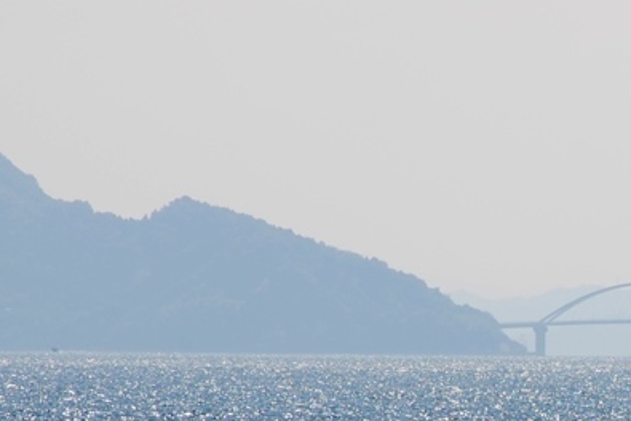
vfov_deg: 1.8
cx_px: 759
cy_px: 541
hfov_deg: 2.6
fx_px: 13646
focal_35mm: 778
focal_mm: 200
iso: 100
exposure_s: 1/400
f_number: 8
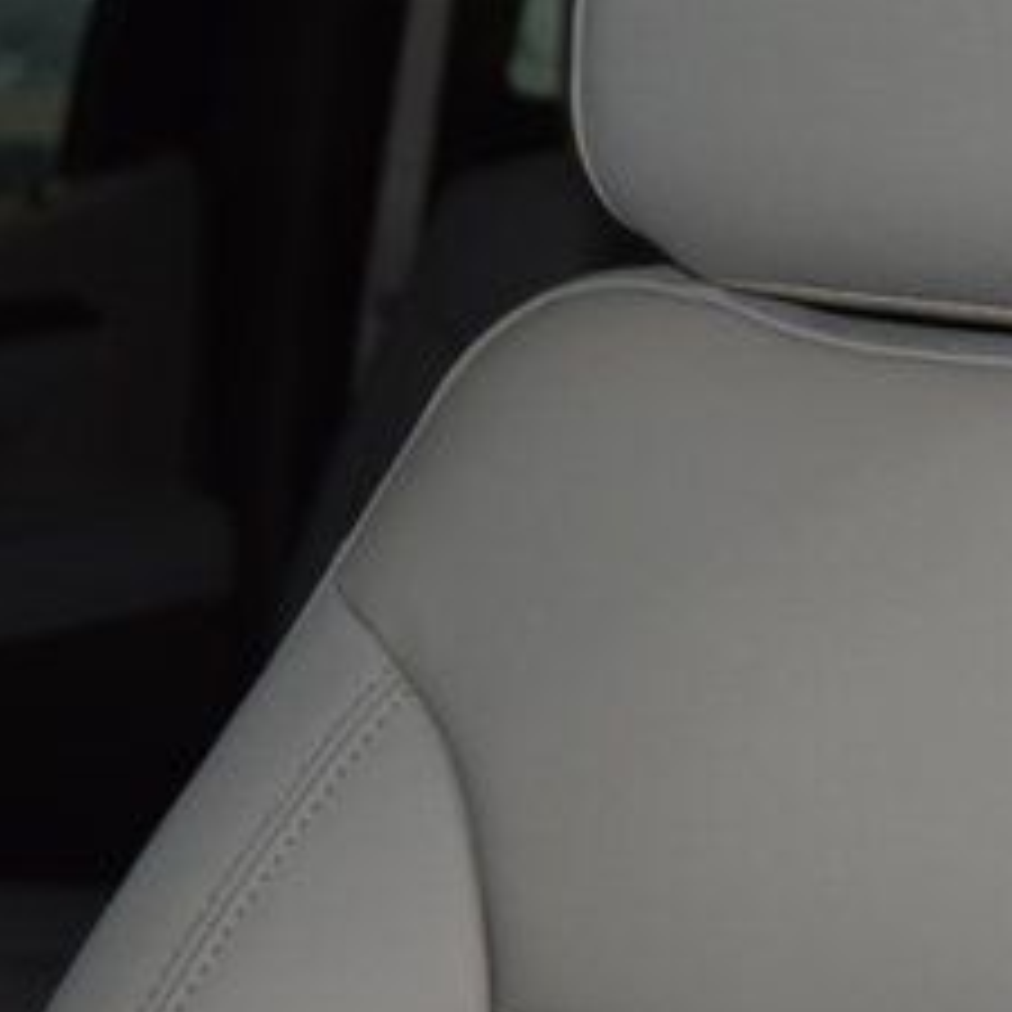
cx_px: 1066
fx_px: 2878
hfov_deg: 19.3
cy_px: 155
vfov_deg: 19.7
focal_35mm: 87
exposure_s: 1/125
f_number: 3.8
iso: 1250
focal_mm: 24
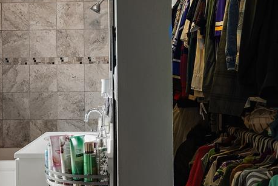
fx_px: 378
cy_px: 95
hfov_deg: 40.0
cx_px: 98
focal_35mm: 49
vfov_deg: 27.5
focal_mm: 22
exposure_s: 1/2
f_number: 8
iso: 100
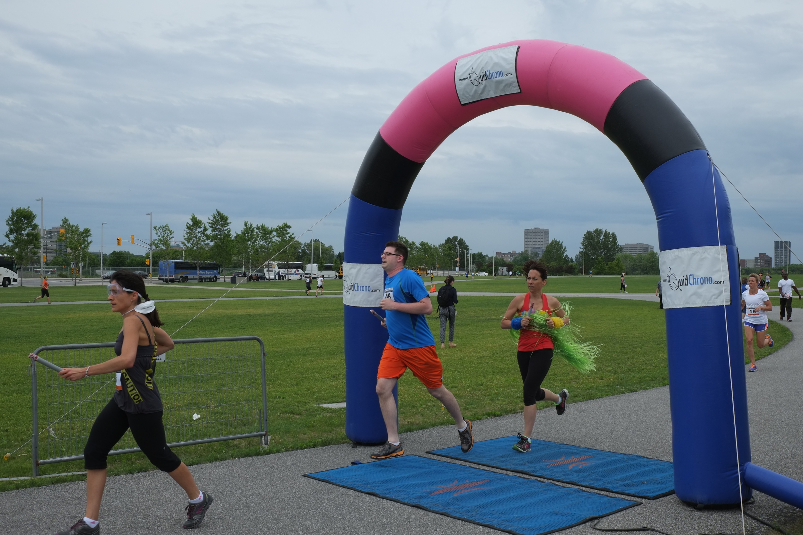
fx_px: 803
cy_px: 268
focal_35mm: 36
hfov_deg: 53.1
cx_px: 402
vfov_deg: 36.9
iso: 400
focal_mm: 24.3
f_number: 8
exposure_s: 1/680
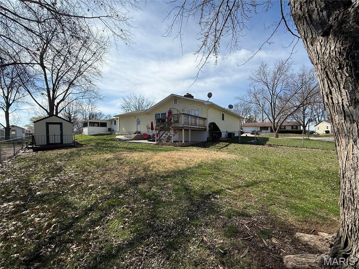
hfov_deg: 102.1
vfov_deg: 85.7
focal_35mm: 14
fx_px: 145
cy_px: 134
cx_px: 180
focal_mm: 2.22
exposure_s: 1/2024
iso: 50
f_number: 2.2
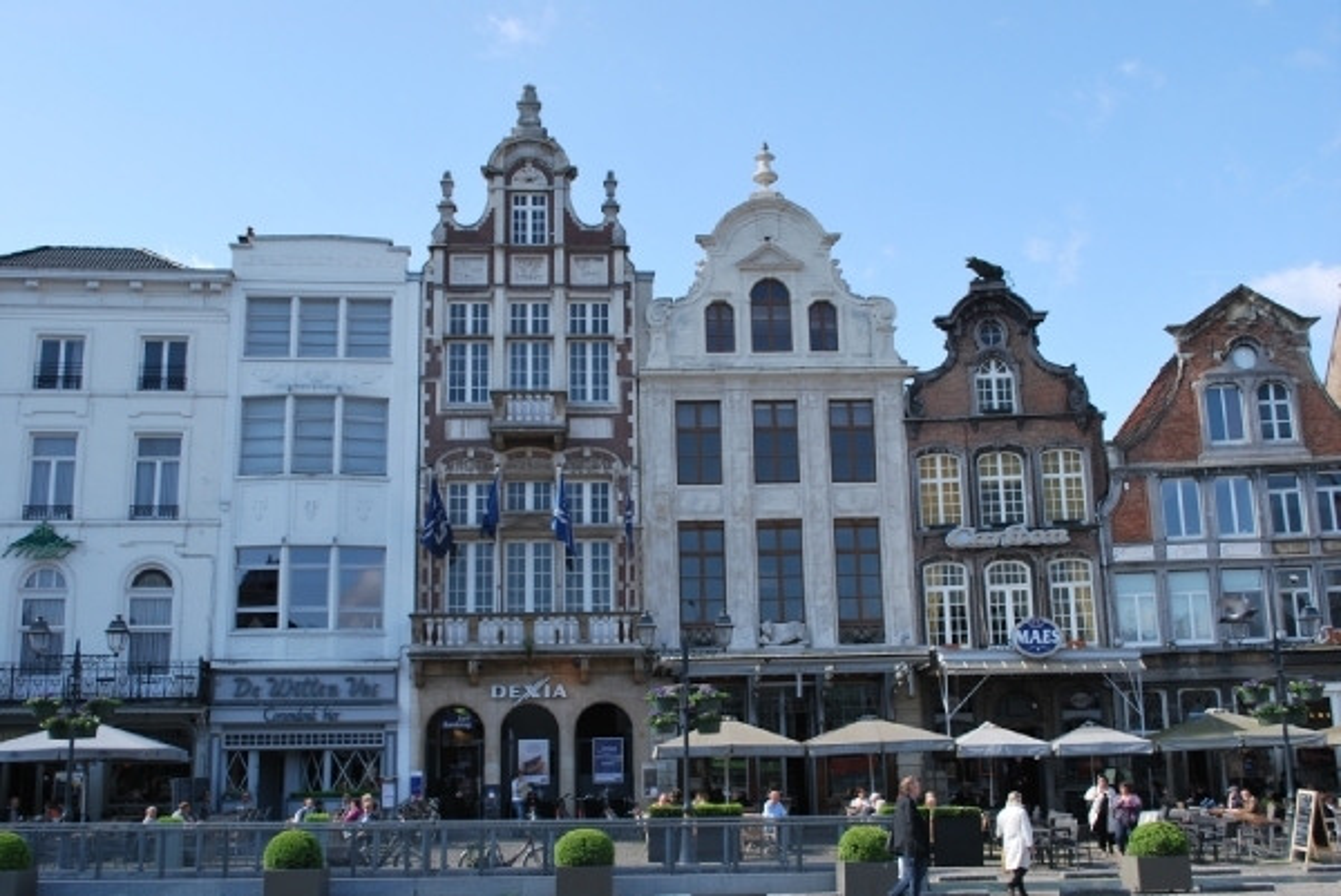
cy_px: 448
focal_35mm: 36
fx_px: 1342
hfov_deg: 53.1
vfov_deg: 36.9
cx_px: 670
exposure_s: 1/160
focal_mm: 24
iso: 100
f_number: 6.3
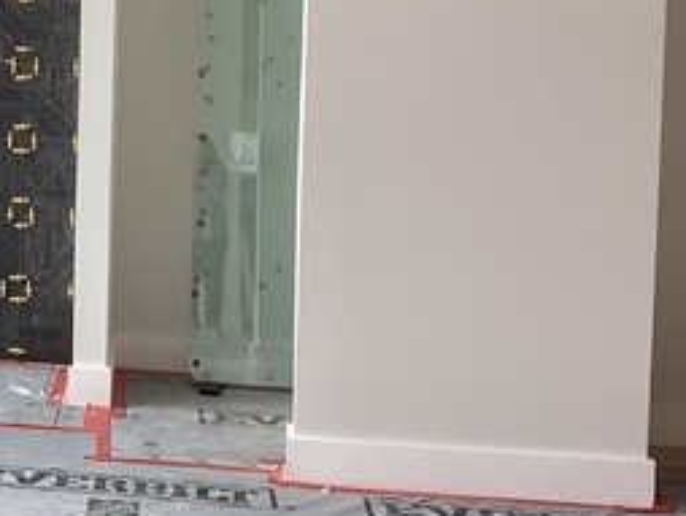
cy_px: 78
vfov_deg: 18.7
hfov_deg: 22.6
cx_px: -176
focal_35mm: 78
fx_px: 1547
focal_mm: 3.3
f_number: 2.4
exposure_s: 1/60
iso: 50
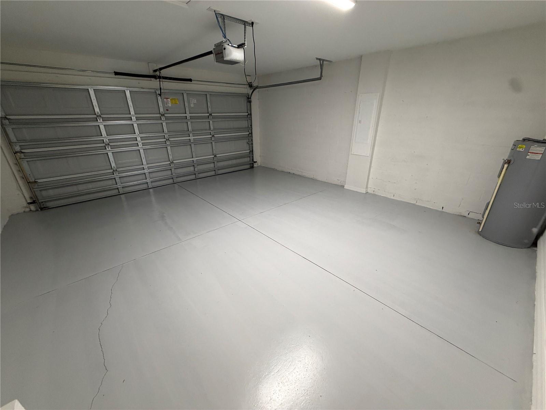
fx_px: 221
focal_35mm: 14
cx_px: 273
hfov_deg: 102.1
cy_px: 205
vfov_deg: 85.7
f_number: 2.2
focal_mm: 2.22
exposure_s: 1/60
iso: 320
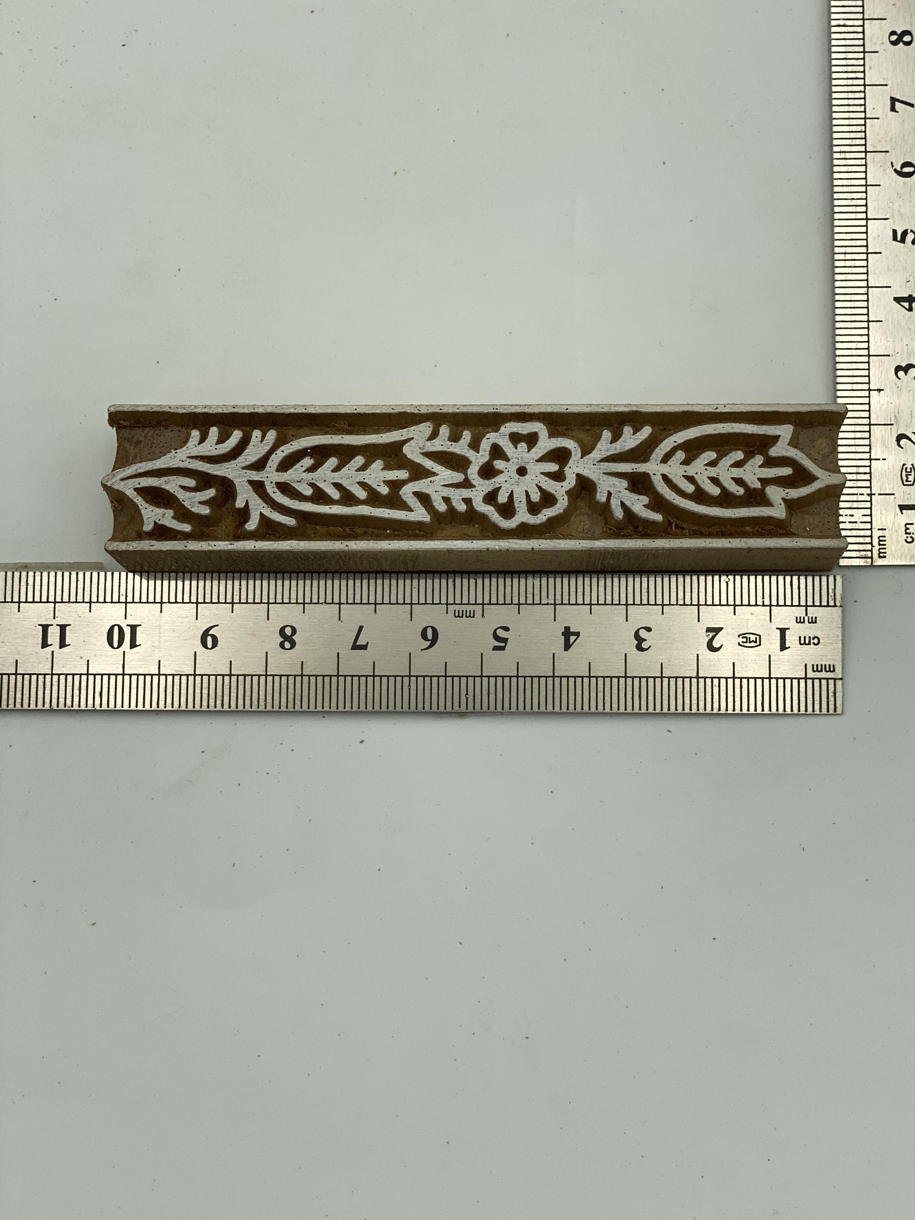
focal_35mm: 58
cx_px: 508
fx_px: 2044
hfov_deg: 25.2
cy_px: 570
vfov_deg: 33.2
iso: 20
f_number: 2
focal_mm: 6
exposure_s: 1/826
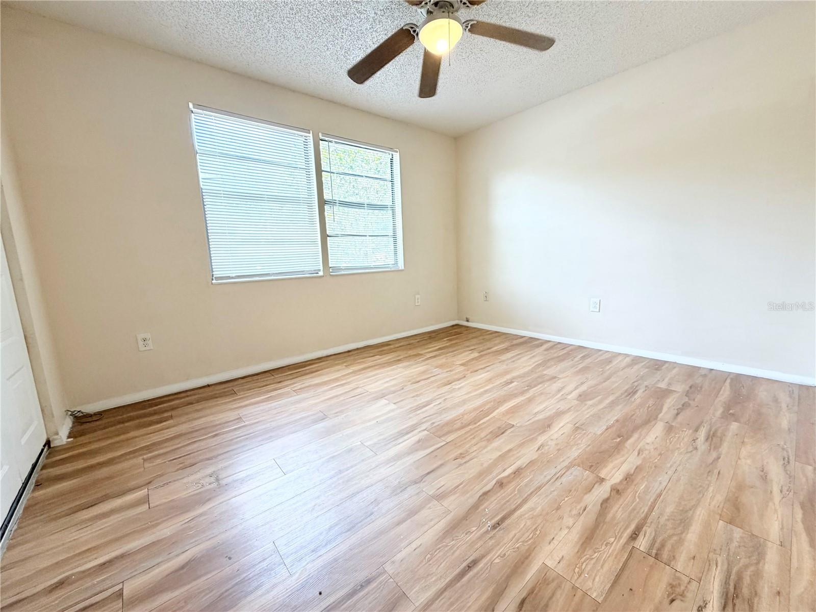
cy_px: 306
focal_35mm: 14
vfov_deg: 85.7
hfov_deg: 102.1
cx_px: 408
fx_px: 330
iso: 160
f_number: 2.2
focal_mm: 2.22
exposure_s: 1/120
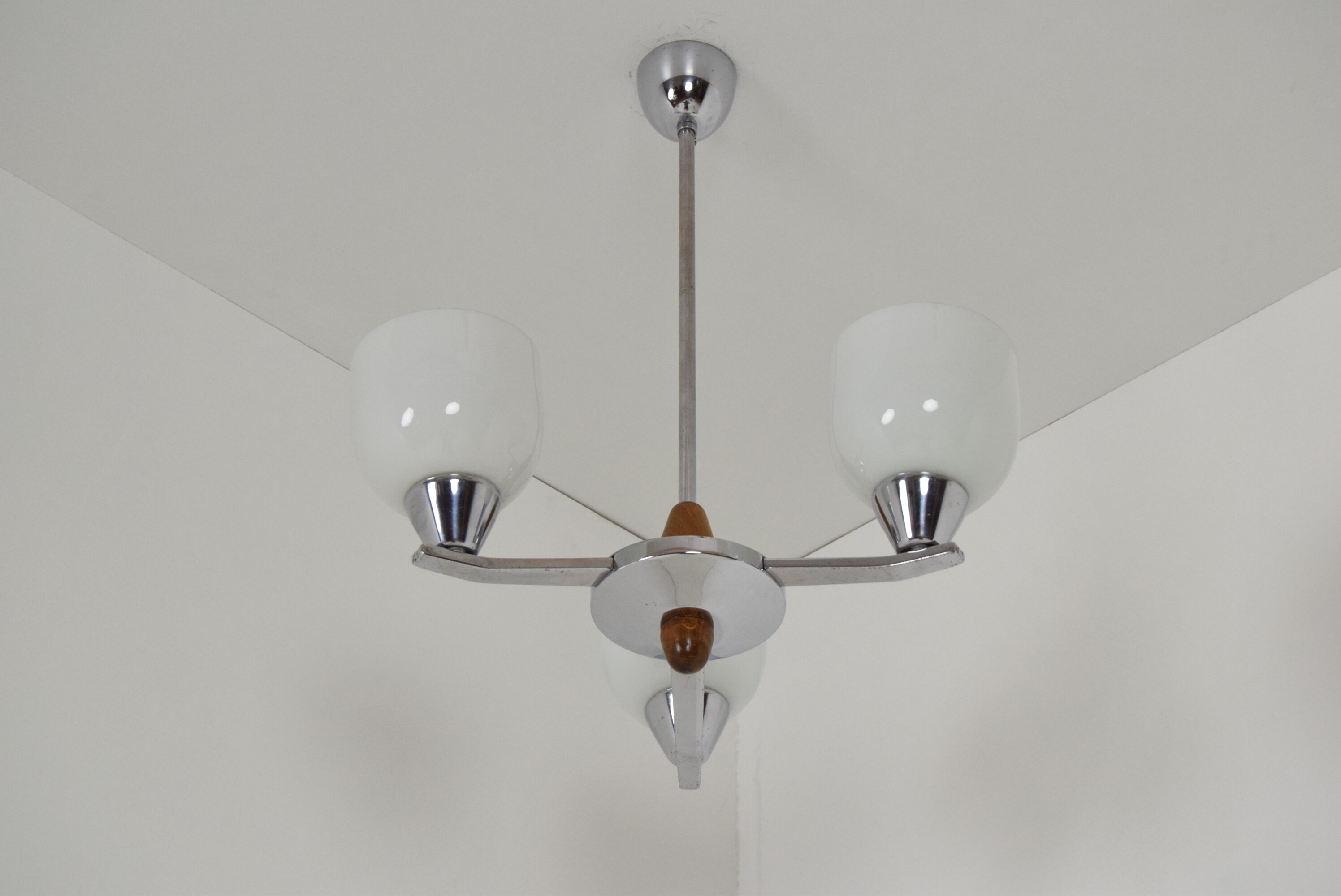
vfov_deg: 22.7
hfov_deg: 33.4
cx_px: 670
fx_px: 2237
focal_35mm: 60
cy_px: 448
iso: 1600
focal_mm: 40
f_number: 7.1
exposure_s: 1/200
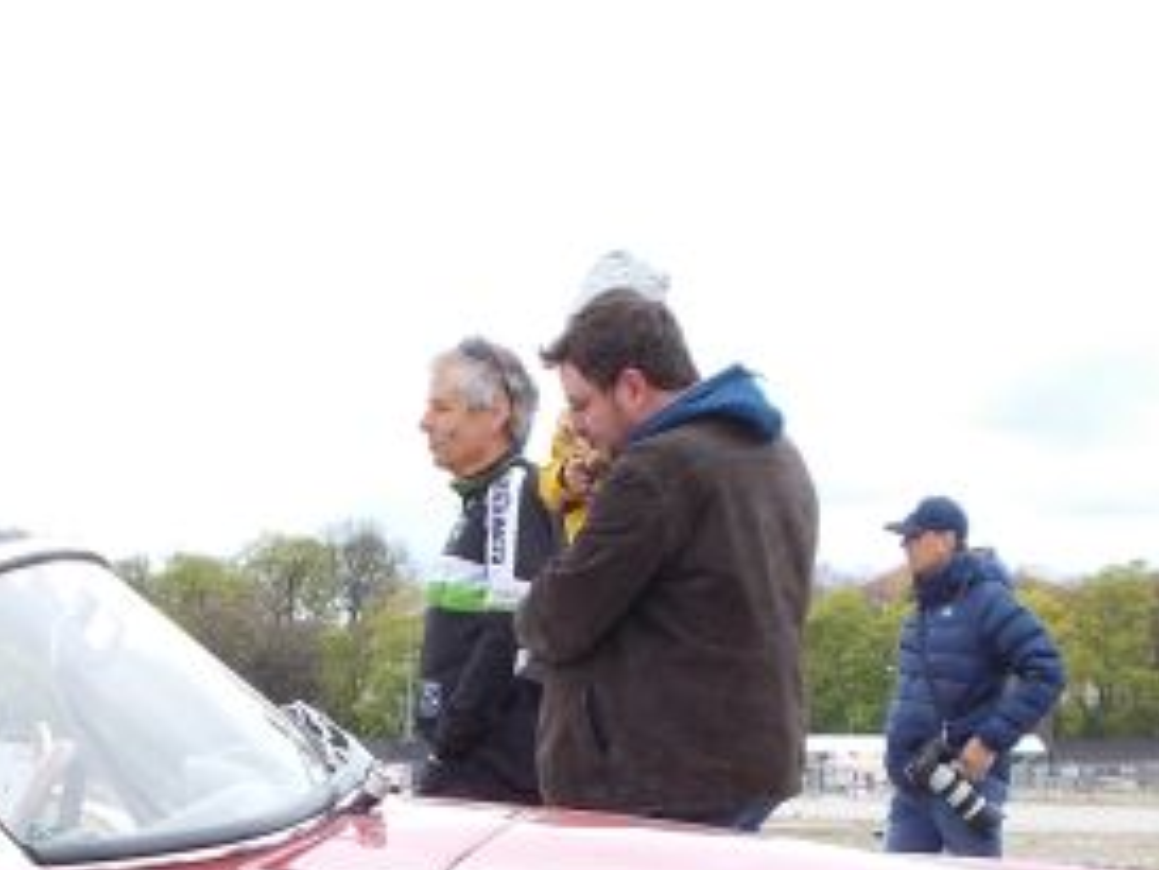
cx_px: 594
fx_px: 3886
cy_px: 1082
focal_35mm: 116
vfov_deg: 12.4
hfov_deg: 17.0
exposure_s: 1/160
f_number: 4.2
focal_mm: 7.9
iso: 80
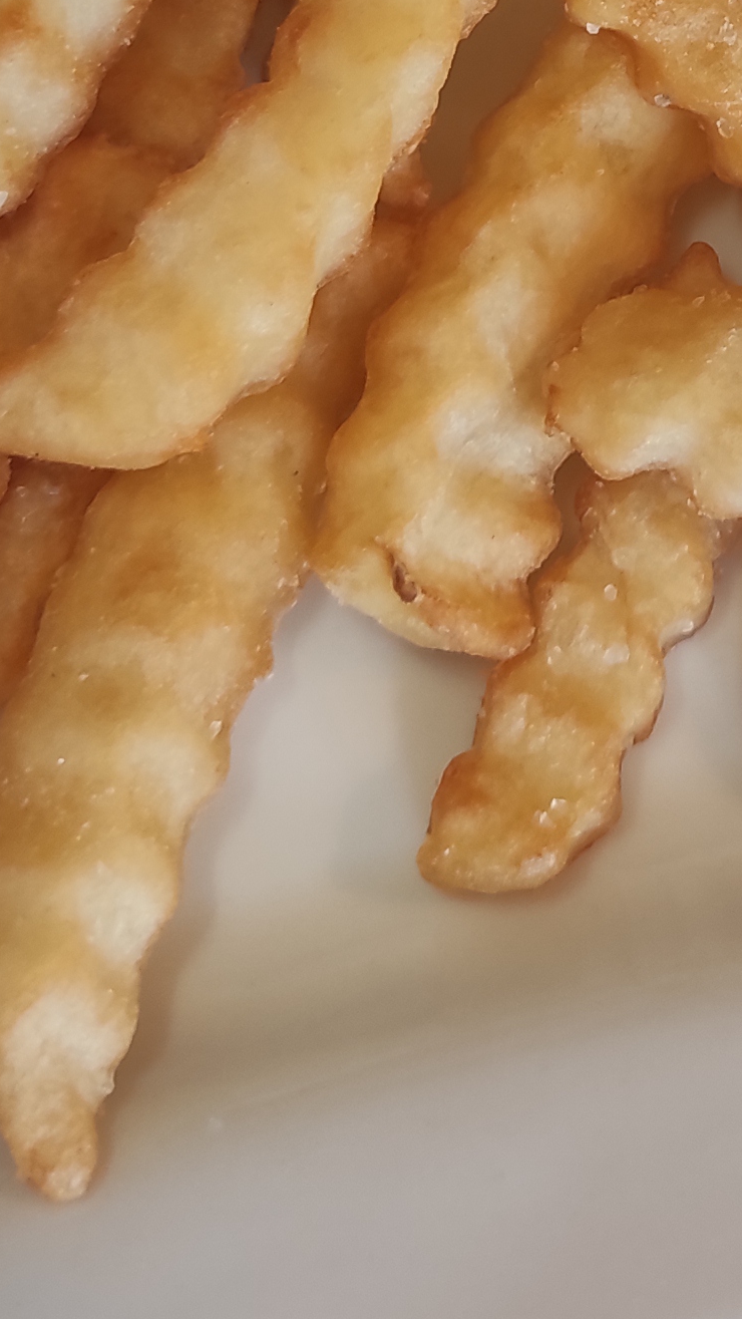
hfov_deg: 12.4
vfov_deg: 20.8
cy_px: -246
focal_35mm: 96
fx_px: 3357
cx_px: 847
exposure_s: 1/50
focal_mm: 5.43
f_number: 1.89
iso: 198
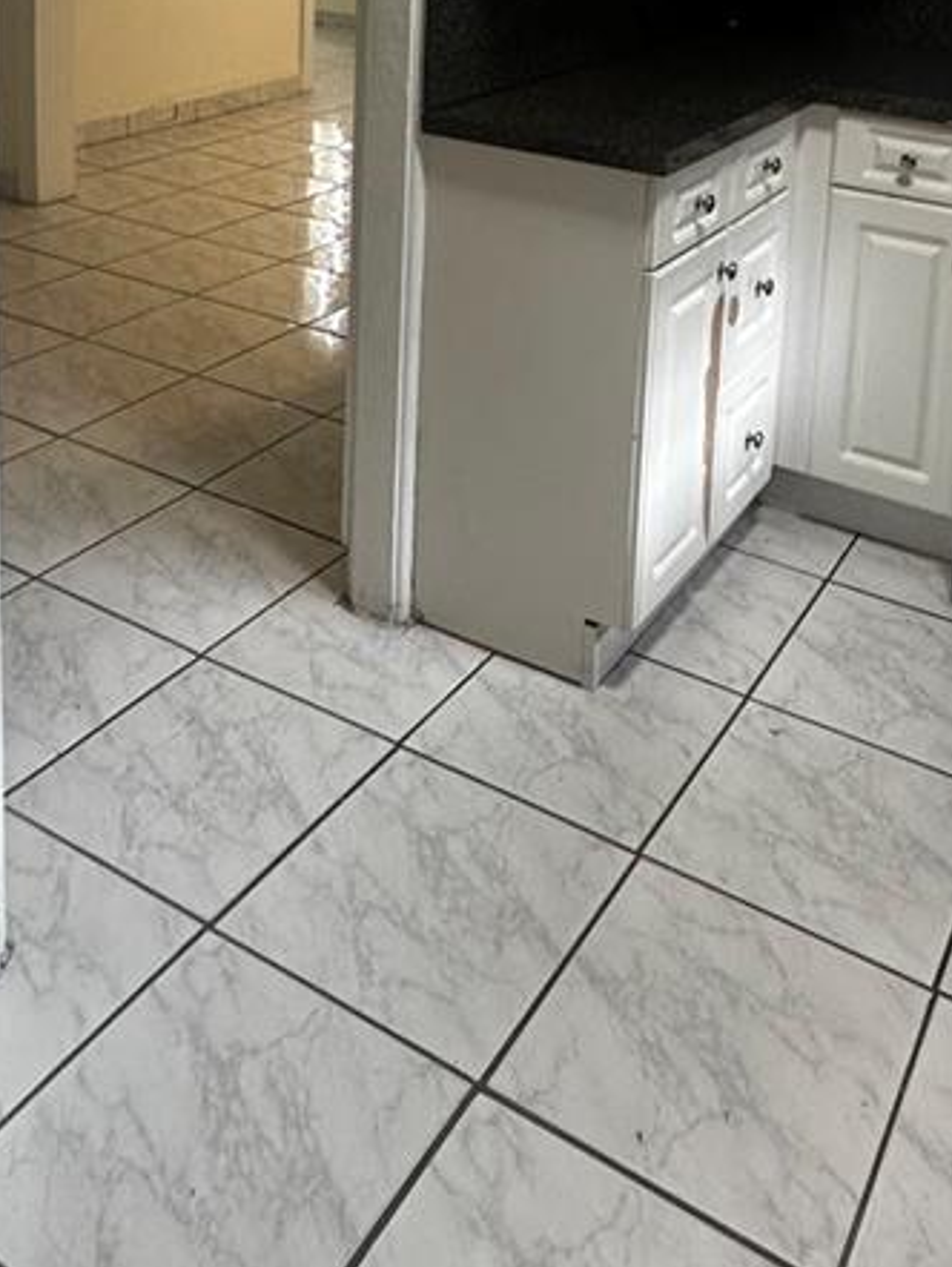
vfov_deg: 42.4
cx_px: 545
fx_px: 1392
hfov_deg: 37.7
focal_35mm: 38
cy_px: 6
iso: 160
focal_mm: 2.22
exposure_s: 1/60
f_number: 2.2
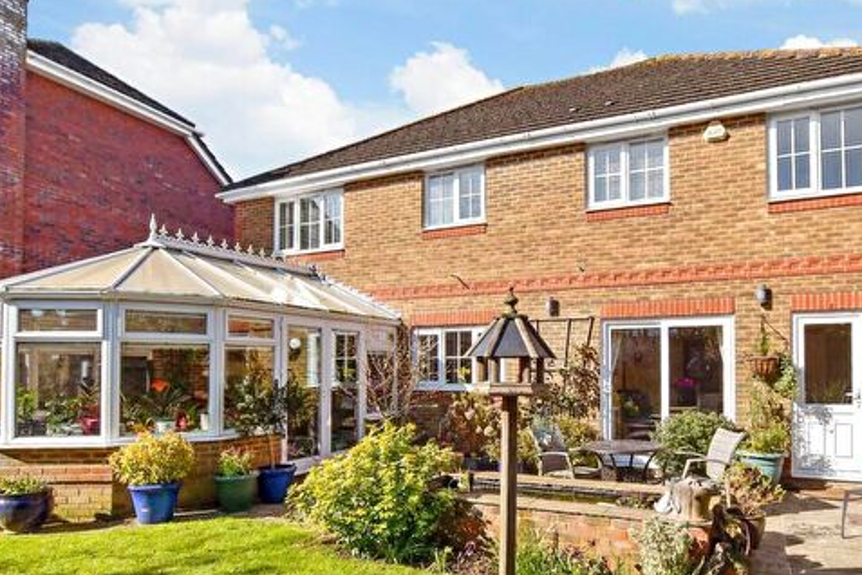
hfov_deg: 78.0
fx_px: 527
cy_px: 355
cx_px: 499
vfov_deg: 56.6
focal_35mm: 22
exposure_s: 1/1600
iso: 400
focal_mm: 10
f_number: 8
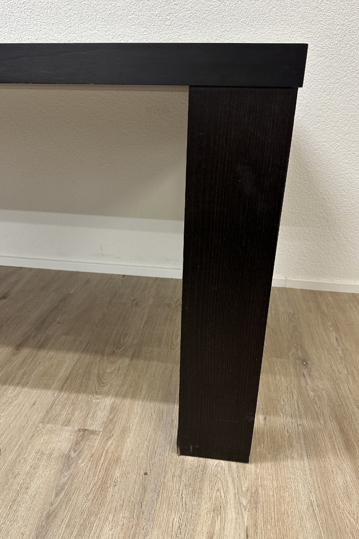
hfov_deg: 49.5
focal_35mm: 26
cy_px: 268
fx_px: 389
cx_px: 167
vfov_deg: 69.4
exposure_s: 1/50
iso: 200
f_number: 1.8
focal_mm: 6.9
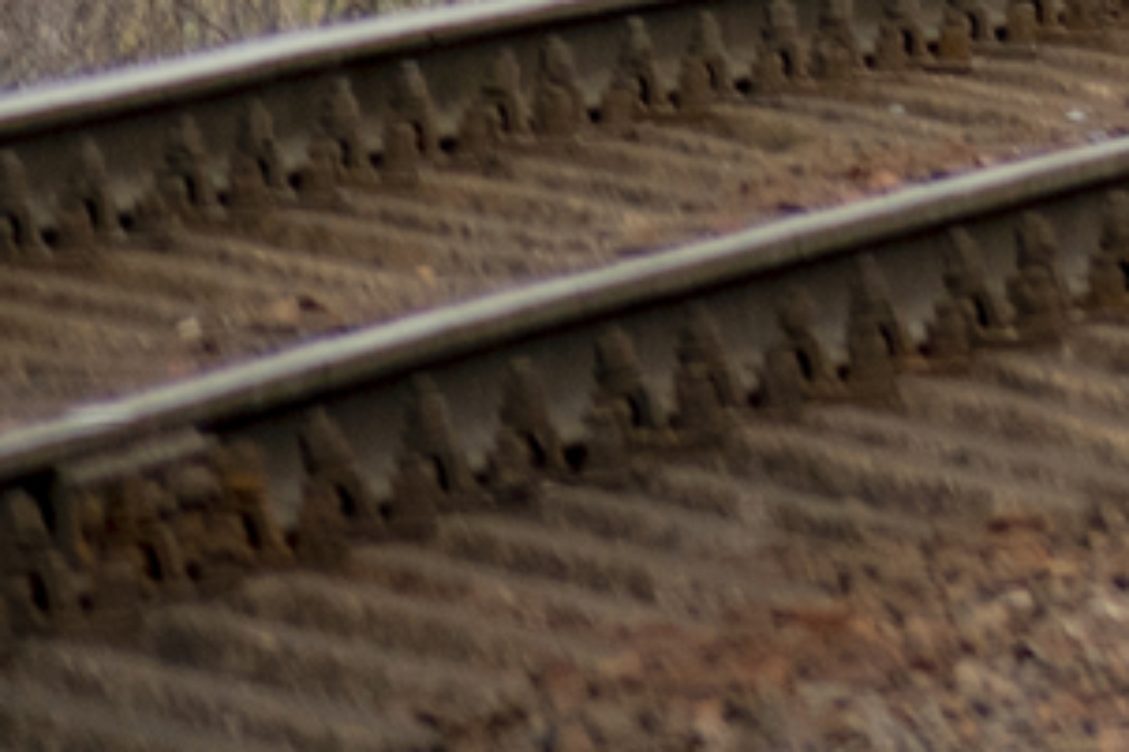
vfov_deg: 1.1
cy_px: -2151
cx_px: 4284
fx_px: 37360
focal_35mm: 1192
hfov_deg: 1.7
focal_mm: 100
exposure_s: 1/400
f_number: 4.5
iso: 180
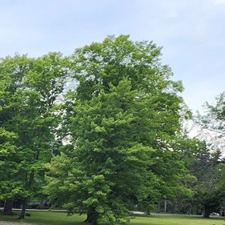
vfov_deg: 21.1
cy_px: 297
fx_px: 544
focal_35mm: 74
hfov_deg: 19.8
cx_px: -127
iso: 12
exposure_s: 1/256
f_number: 1.8
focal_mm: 6.4
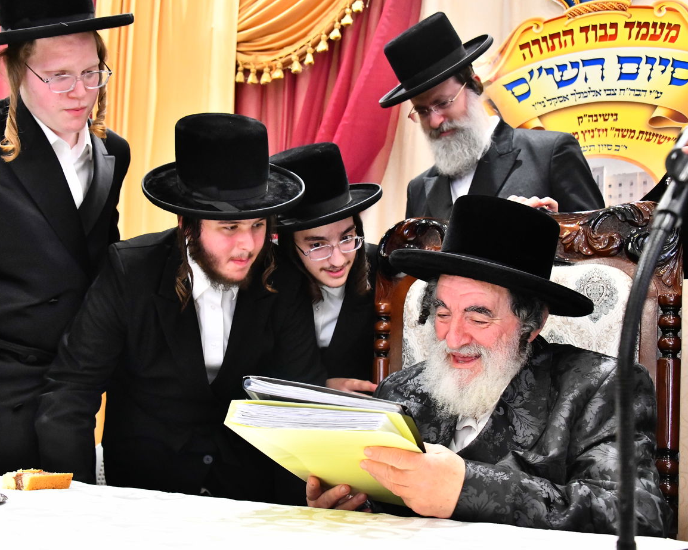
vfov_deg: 36.5
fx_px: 835
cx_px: 304
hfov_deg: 44.7
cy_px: 276
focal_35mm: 41
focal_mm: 36
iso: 6400
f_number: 5
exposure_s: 1/200
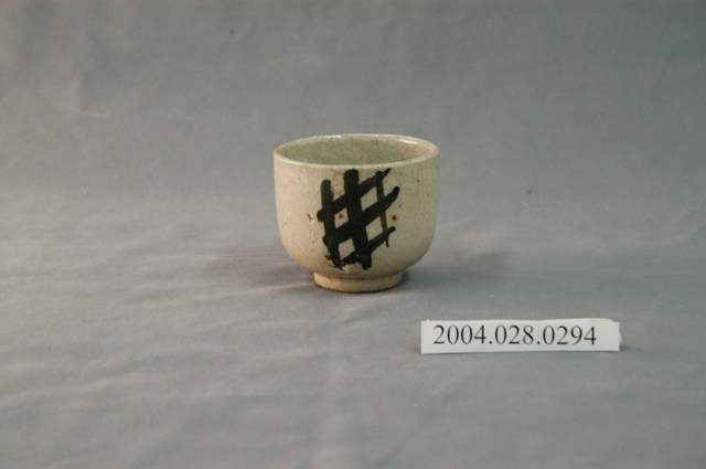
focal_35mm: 105
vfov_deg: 13.0
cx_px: 353
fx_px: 2057
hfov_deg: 19.5
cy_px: 234
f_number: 8
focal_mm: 70
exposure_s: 1/20
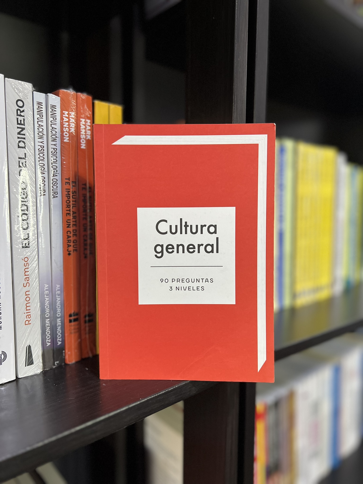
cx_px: 182
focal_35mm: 26
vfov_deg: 67.3
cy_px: 242
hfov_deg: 53.1
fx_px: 364
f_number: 1.5
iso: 250
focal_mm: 5.7
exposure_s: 1/60
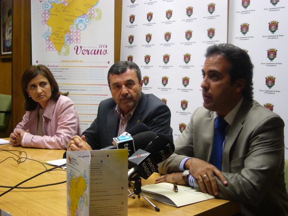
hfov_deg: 41.2
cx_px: 144
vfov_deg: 31.5
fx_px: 383
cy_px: 108
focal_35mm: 46
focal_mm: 7.6
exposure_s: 1/30
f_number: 3.2
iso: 200
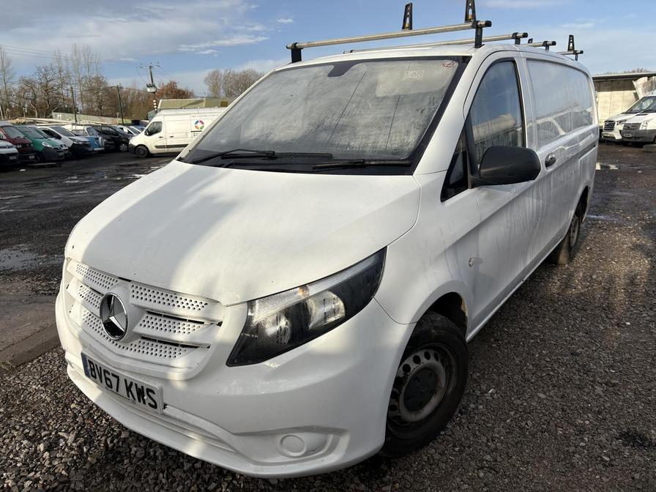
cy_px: 246
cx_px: 328
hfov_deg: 67.3
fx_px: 493
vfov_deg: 53.1
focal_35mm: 26
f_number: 1.6
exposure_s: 1/3448
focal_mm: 5.96
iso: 50
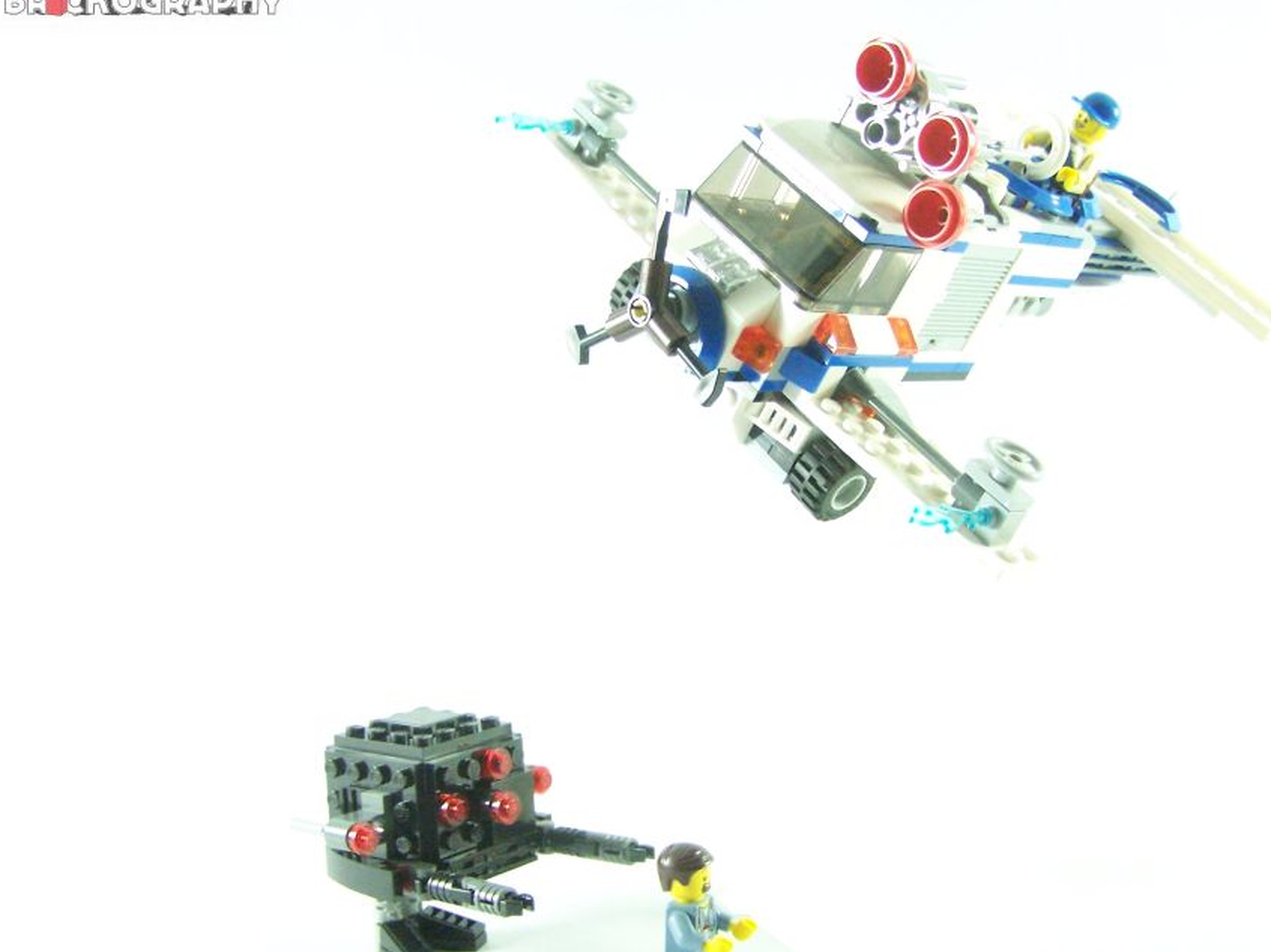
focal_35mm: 46
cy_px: 499
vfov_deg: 31.5
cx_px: 747
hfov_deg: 41.1
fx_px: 1689
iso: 400
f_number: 3.2
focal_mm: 6.3
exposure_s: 1/60
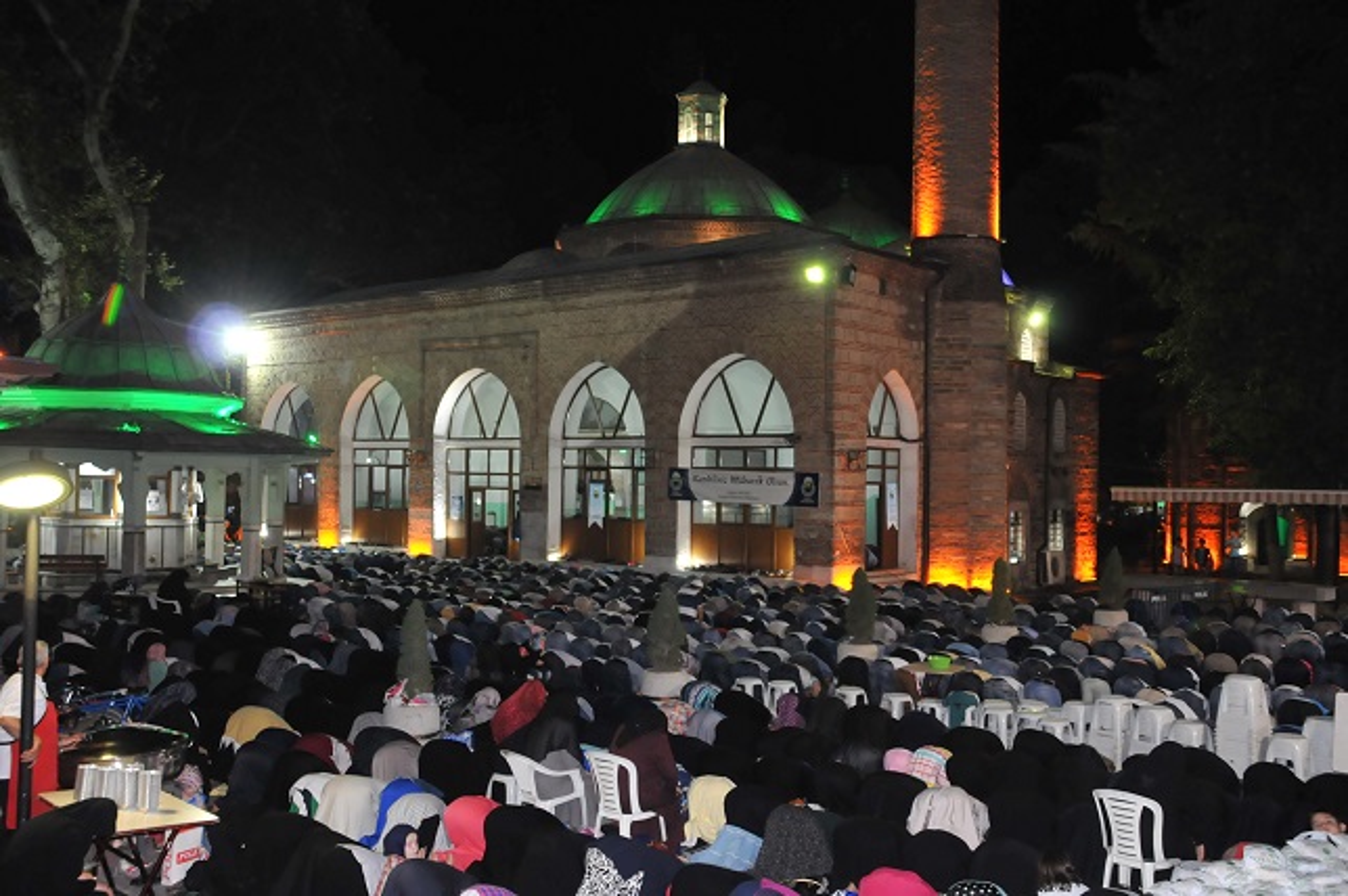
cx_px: 674
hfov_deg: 57.3
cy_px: 448
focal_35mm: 33
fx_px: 1234
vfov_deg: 39.9
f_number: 3.8
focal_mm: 22
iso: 800
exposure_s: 1/25
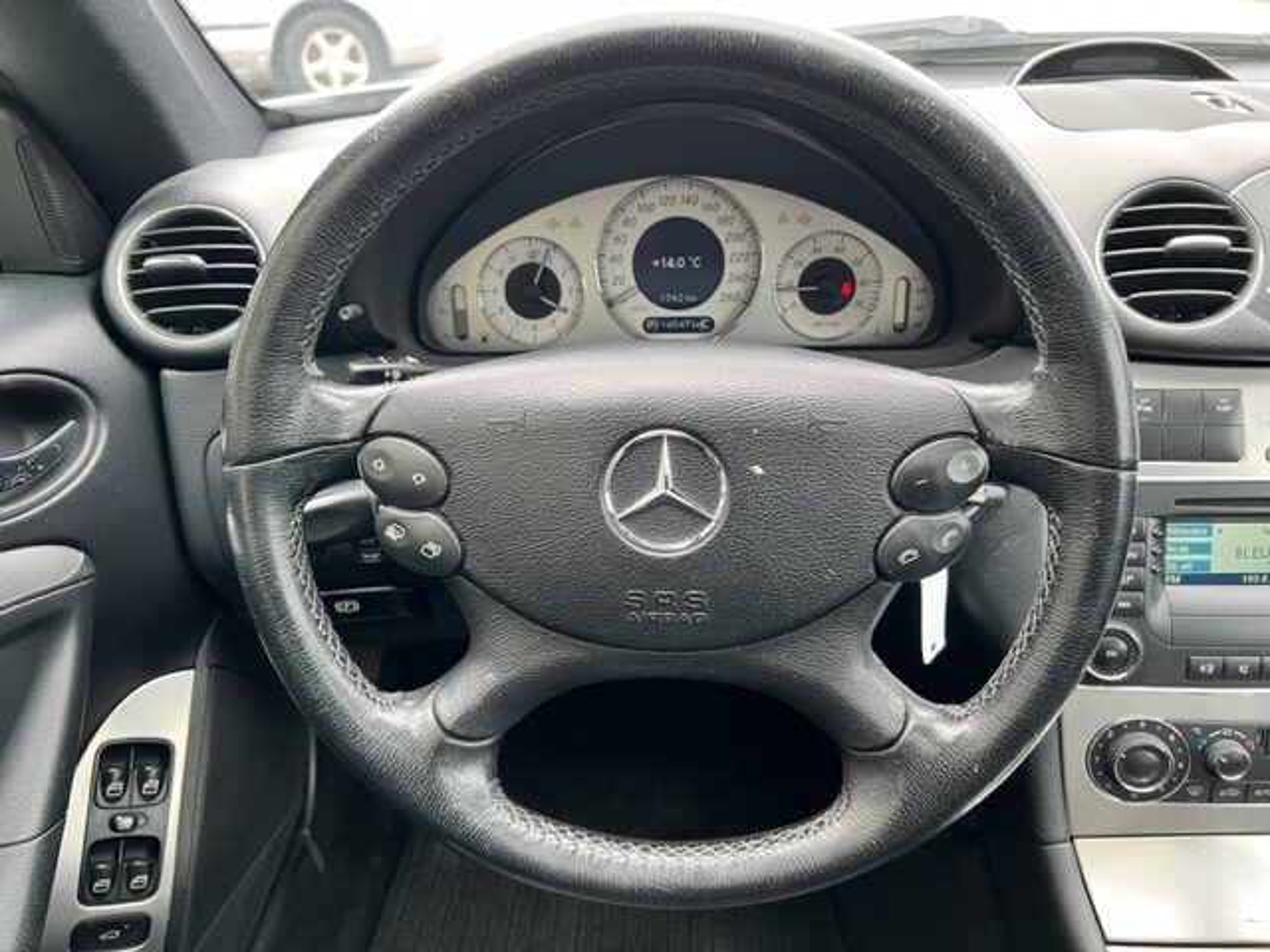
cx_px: 635
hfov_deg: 67.3
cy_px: 476
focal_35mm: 26
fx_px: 954
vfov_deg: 53.1
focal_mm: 5.7
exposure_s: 1/74
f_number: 1.5
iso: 125
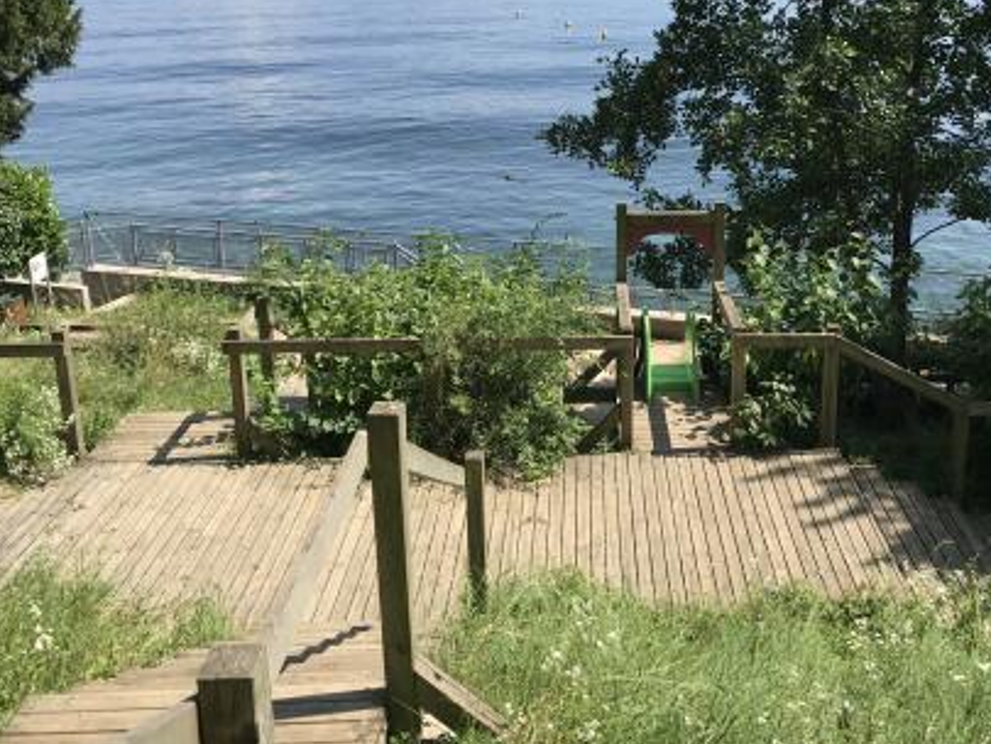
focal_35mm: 38
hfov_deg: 48.2
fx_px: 1088
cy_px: 256
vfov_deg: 37.4
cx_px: 653
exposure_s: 1/1497
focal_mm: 3.99
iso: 20
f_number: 1.8
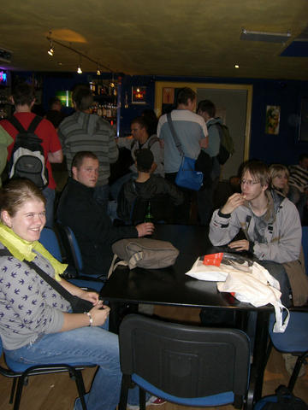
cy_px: 205
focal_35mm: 38
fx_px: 451
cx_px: 154
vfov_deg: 49.0
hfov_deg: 37.7
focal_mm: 6.2
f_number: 2.7
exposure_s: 1/60
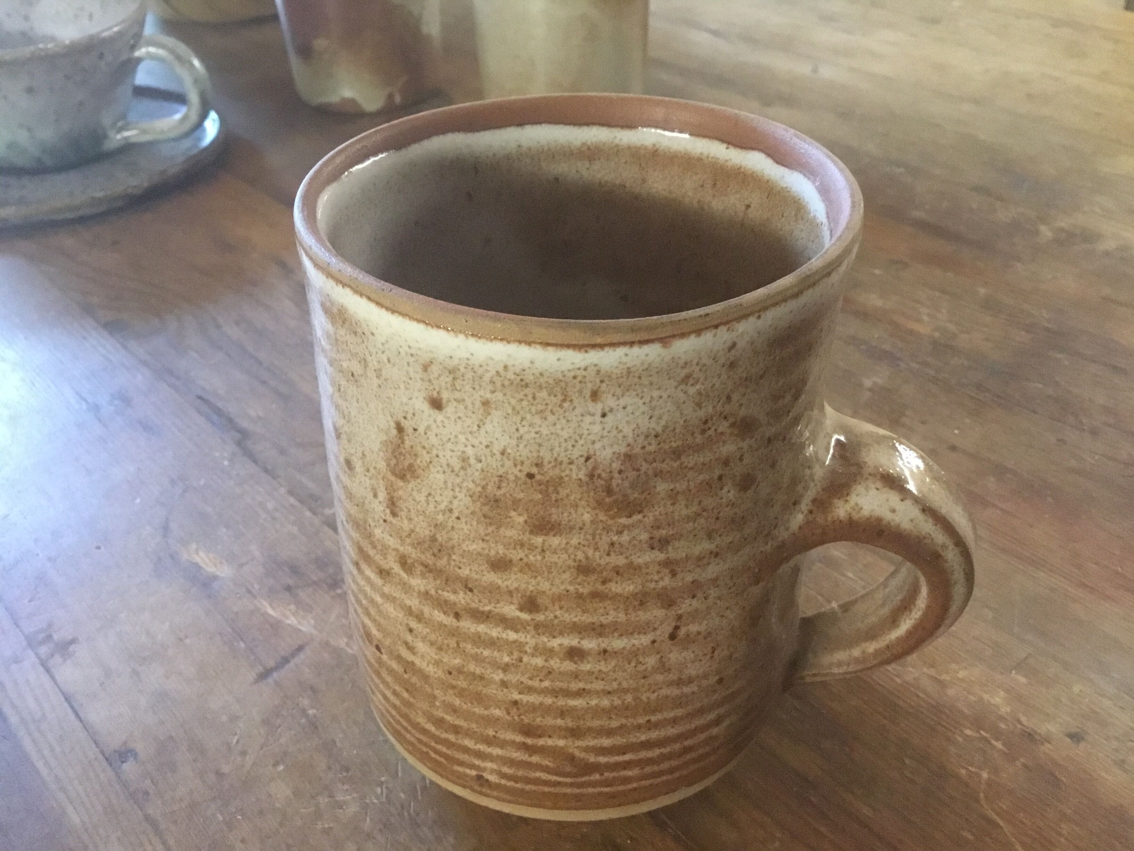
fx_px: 1016
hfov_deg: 58.4
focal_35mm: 31
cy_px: 426
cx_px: 567
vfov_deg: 45.4
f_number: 2.4
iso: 320
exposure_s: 1/17
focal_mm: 3.3
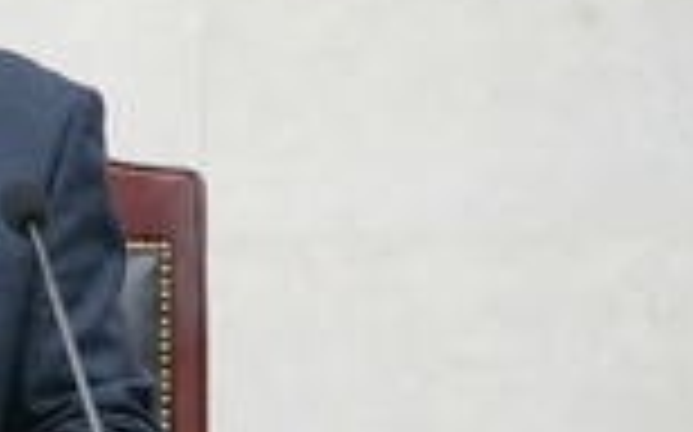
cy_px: 176
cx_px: -216
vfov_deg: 1.4
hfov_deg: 2.2
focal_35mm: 963
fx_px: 18174
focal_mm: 324
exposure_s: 1/400
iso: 8000
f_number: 5.6
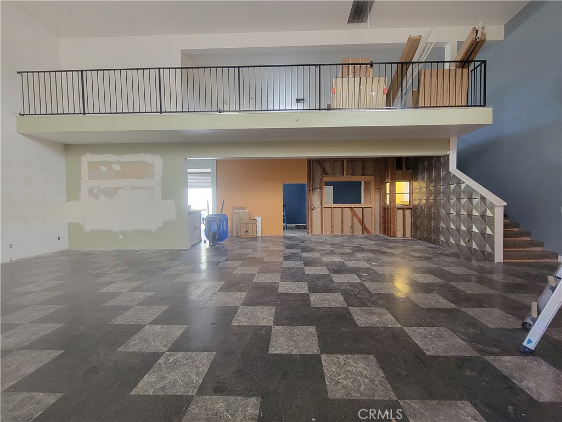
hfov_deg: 106.2
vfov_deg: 89.9
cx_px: 281
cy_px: 211
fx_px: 211
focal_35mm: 13
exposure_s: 1/60
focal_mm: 2.2
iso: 320
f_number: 2.2
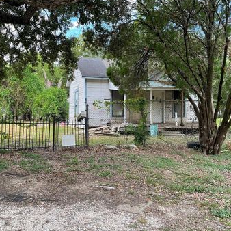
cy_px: 108
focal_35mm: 34
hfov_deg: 47.9
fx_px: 257
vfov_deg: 48.4
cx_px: 84
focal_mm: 4.2
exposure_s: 1/320
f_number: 1.6
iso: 32
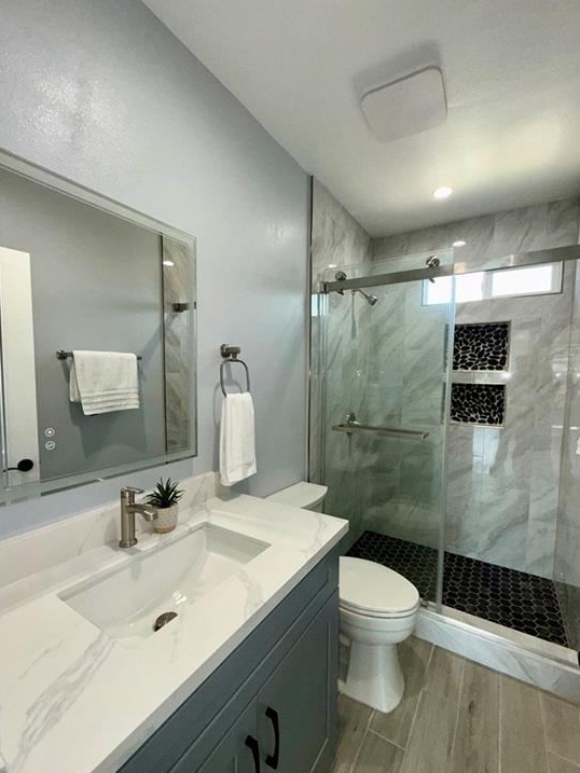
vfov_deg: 98.1
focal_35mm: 15
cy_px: 400
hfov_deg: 81.7
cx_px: 300
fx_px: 335
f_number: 2.2
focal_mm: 2.22
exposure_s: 1/120
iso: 100
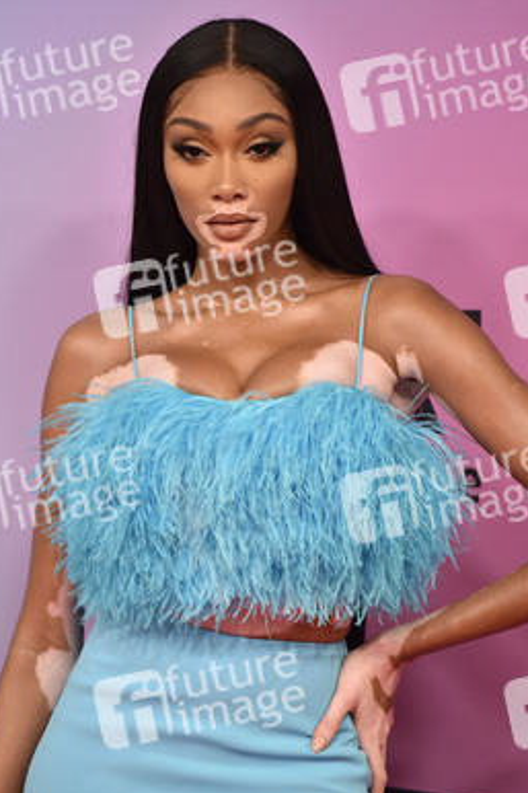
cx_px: 259
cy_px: 392
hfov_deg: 6.6
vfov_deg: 9.9
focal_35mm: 207
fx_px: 4558
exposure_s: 1/200
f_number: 5.6
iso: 2000
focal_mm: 200
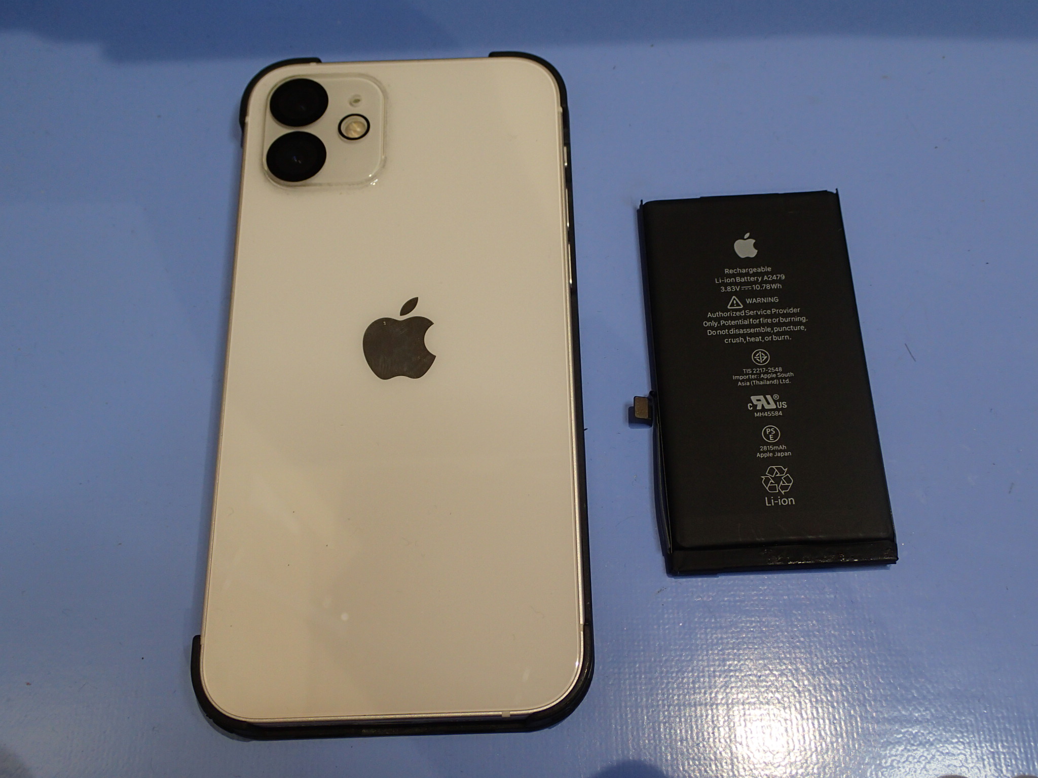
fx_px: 1139
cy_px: 389
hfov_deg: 49.0
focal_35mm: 38
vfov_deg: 37.7
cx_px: 519
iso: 200
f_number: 3.5
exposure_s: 1/80
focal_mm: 6.86
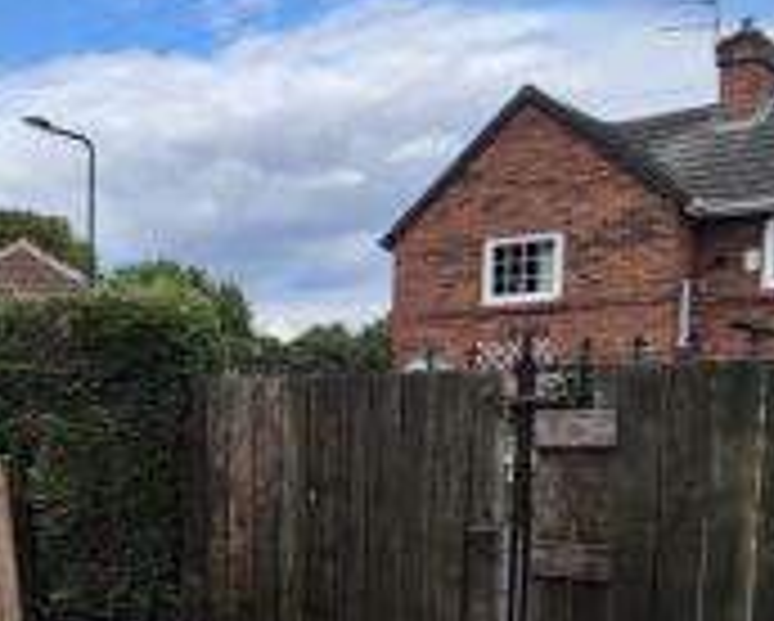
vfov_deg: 34.0
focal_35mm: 43
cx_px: -133
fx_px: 986
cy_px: 493
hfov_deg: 34.9
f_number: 2.2
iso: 50
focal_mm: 2.2
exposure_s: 1/1488
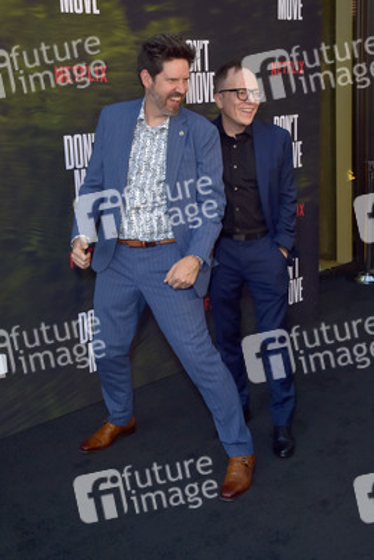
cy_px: 280
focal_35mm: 38
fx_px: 592
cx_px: 187
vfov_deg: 50.7
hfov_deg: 35.1
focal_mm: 38
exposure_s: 1/200
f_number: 6.3
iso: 800
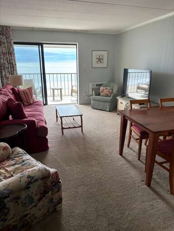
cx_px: 87
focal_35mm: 26
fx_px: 174
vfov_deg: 67.3
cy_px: 116
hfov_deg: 53.1
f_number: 1.6
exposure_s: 1/207
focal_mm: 5.96
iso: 40
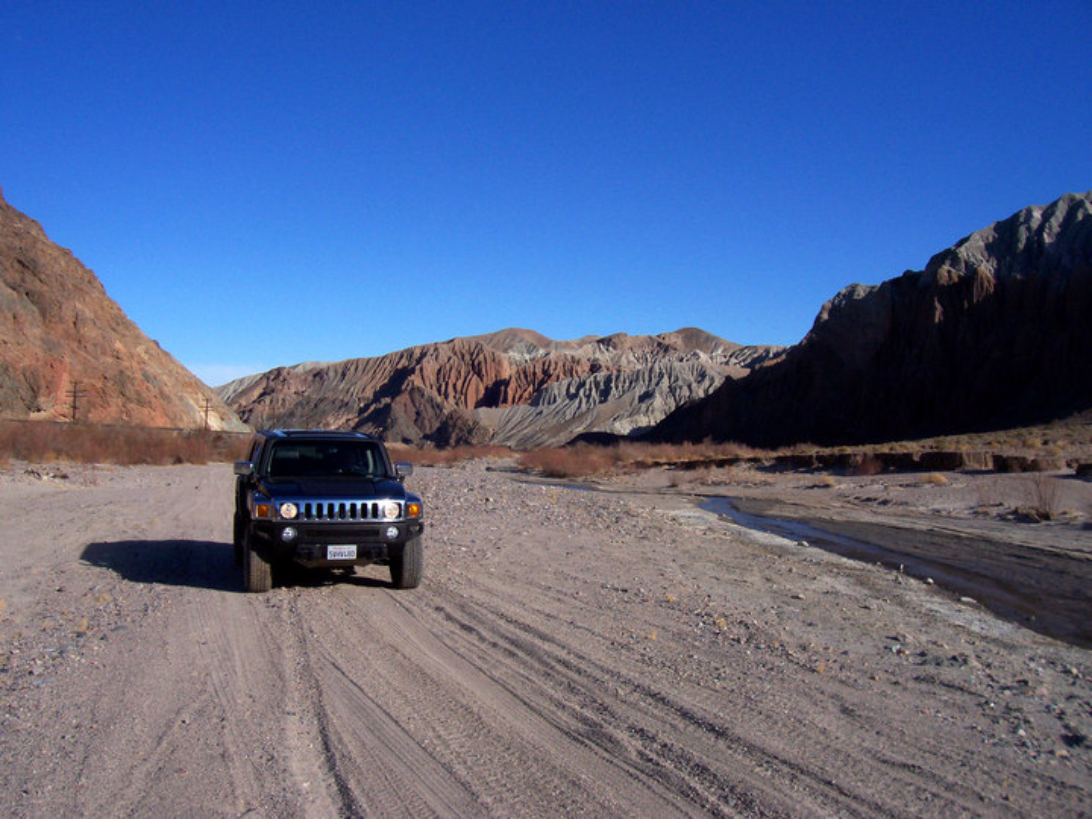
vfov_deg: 41.8
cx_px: 546
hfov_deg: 54.0
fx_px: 1073
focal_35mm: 34
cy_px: 410
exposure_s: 1/823
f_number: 5.1
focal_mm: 5.6
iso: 80
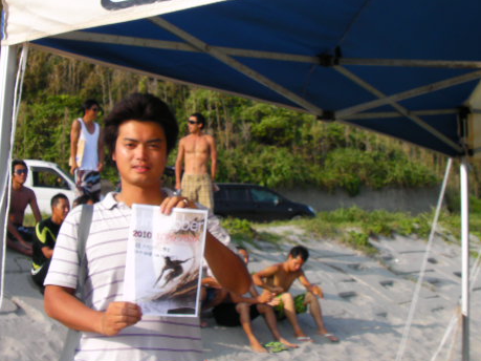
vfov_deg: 27.5
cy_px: 149
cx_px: 226
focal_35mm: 53
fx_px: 736
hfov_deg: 36.2
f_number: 4
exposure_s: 1/280
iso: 50
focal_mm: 6.3
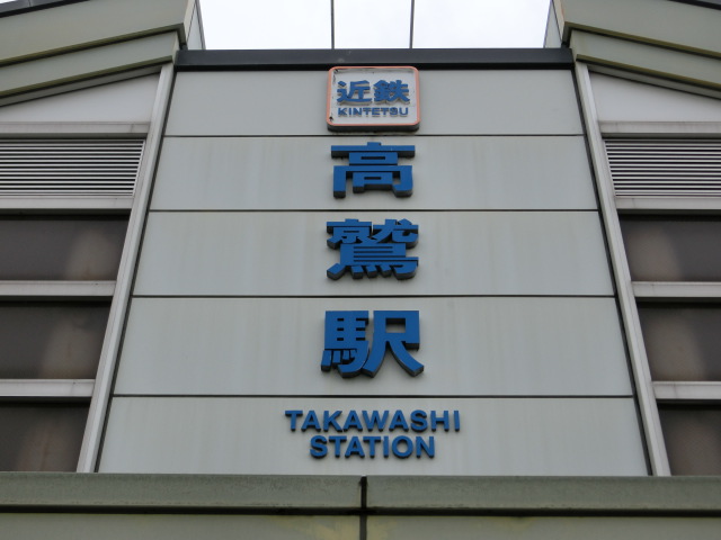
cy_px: 270
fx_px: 1083
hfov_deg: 36.8
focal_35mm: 52
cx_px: 360
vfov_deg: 28.0
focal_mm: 9.3
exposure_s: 1/500
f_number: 4.7
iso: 80
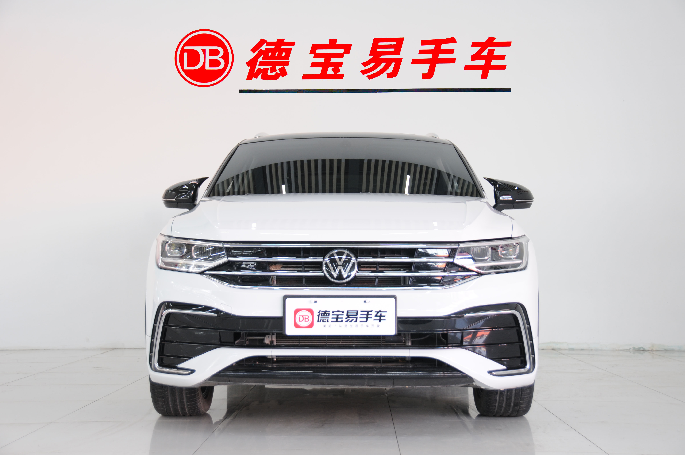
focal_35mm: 52
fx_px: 998
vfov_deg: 25.7
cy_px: 228
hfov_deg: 37.9
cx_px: 342
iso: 200
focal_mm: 35
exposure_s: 1/15
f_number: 4.8
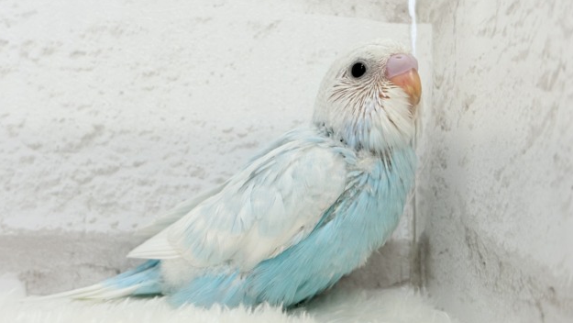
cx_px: 283
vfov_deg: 20.7
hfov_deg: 36.0
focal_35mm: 58
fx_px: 881
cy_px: 141
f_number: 1.6
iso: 80
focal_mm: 5.96
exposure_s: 1/100
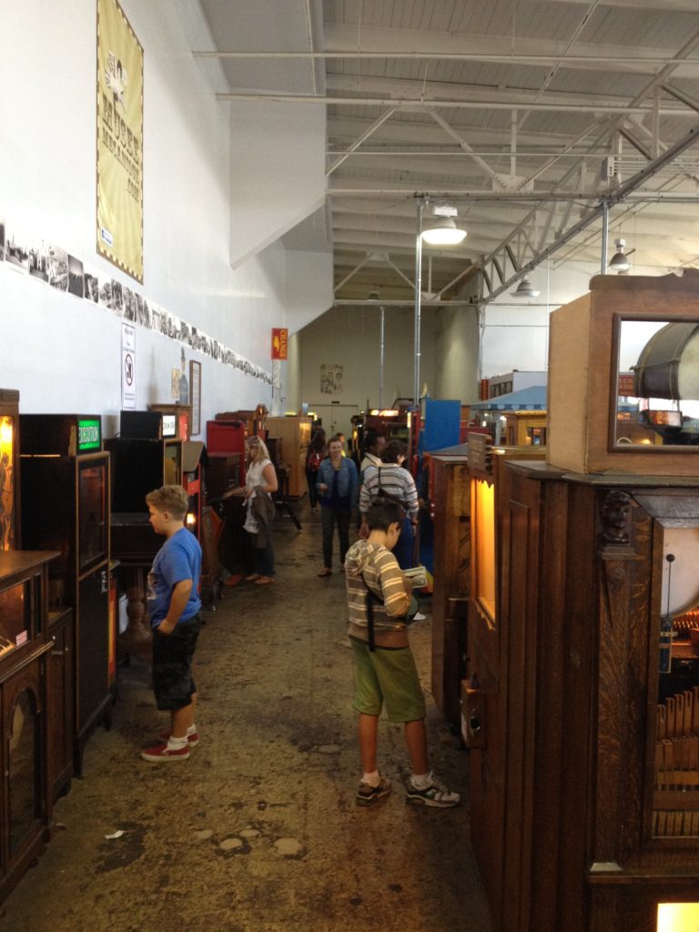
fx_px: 942
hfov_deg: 40.7
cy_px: 466
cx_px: 350
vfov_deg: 52.6
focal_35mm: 35
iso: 160
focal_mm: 4.28
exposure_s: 1/20
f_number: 2.4
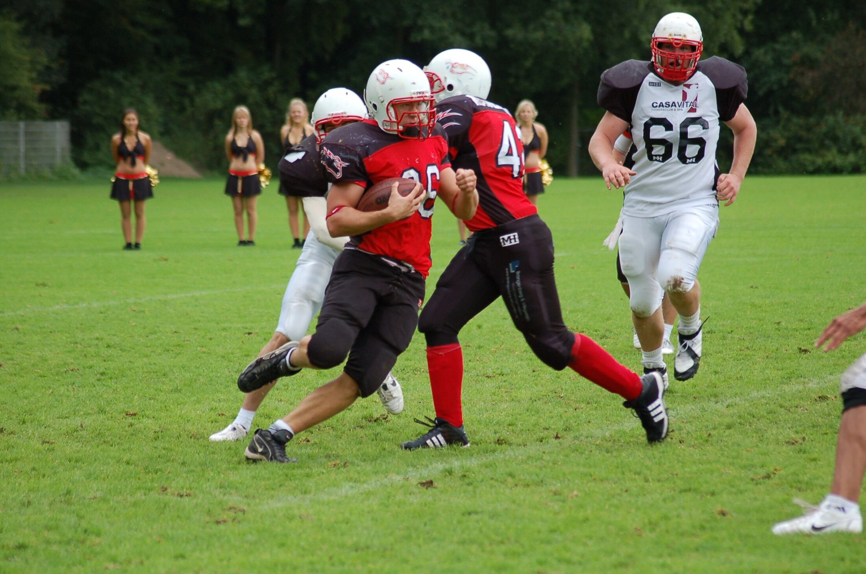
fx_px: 5402
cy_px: 287
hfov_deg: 9.2
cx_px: 433
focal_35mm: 225
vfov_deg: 6.1
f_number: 4.5
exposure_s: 1/500
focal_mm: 150
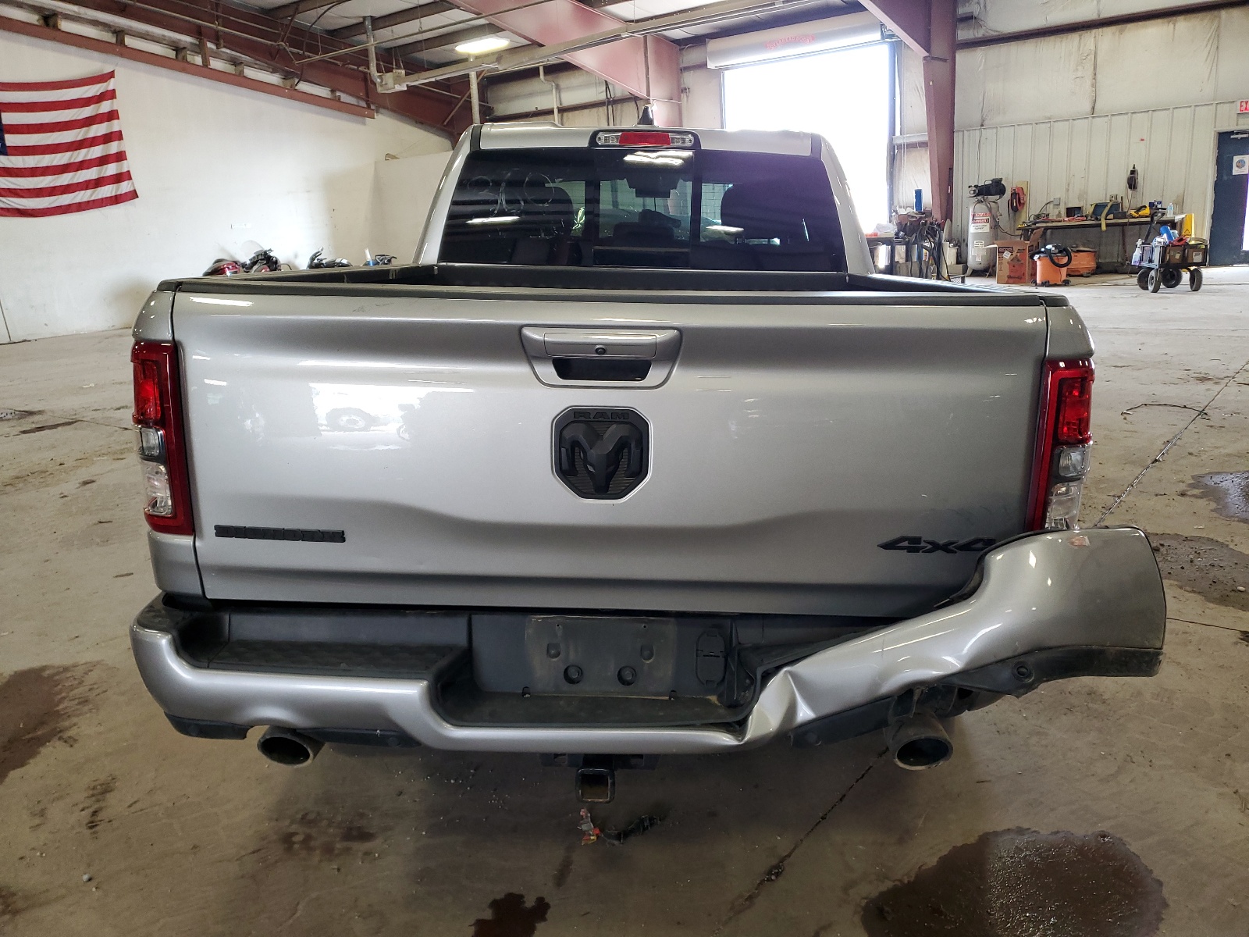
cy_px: 468
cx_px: 624
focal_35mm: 26
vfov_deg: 53.1
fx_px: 938
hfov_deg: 67.3
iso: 123
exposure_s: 1/60.2
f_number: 1.5
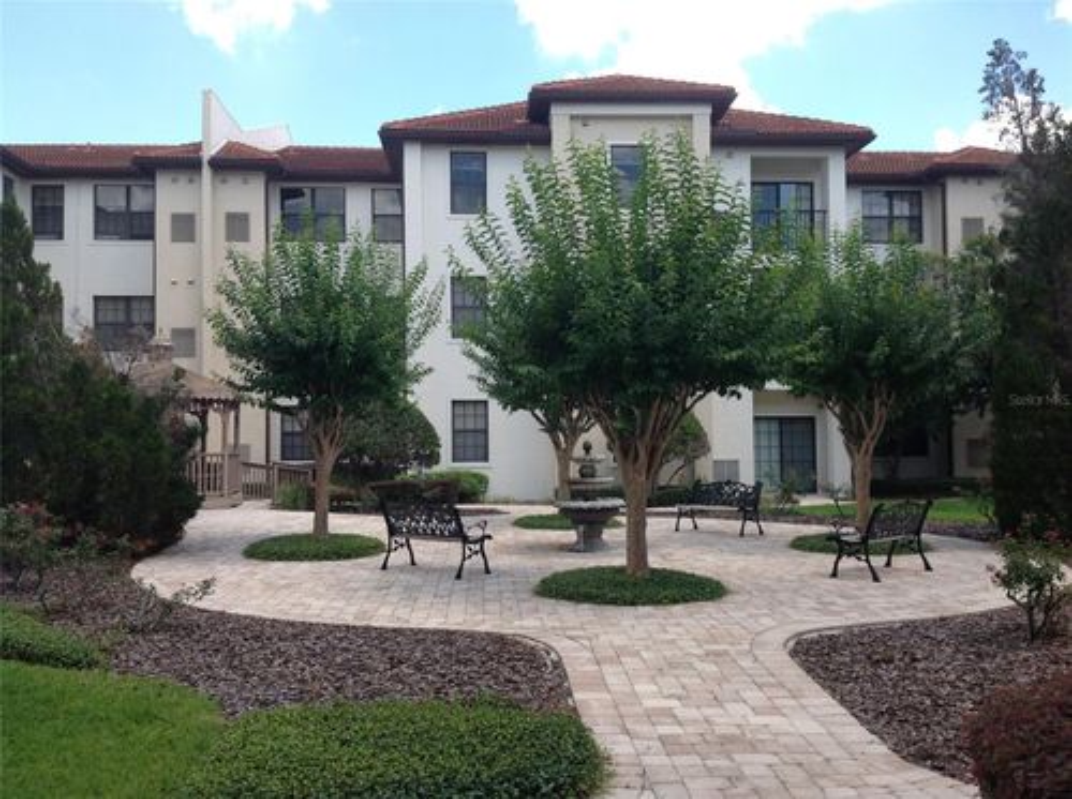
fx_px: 1082
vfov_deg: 40.6
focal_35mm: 35
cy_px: 400
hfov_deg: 52.7
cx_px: 536
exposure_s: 1/605
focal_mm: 4.28
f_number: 2.4
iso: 50
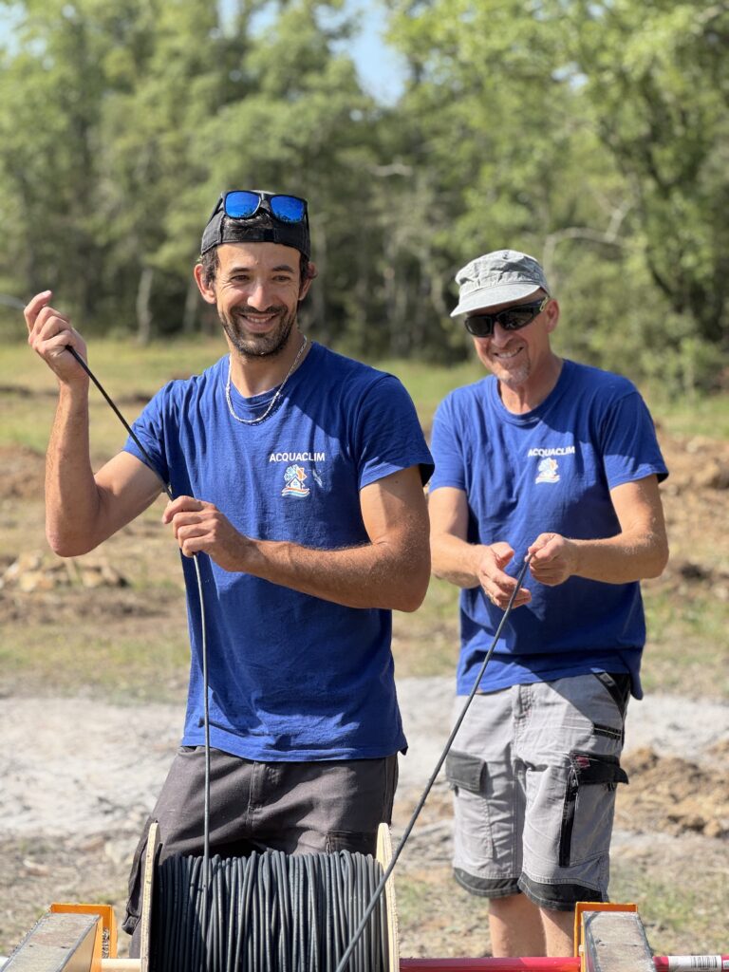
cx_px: 364
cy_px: 486
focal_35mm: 77
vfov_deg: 25.3
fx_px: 2162
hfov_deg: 19.1
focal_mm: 9
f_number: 2.8
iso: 25
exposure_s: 1/362
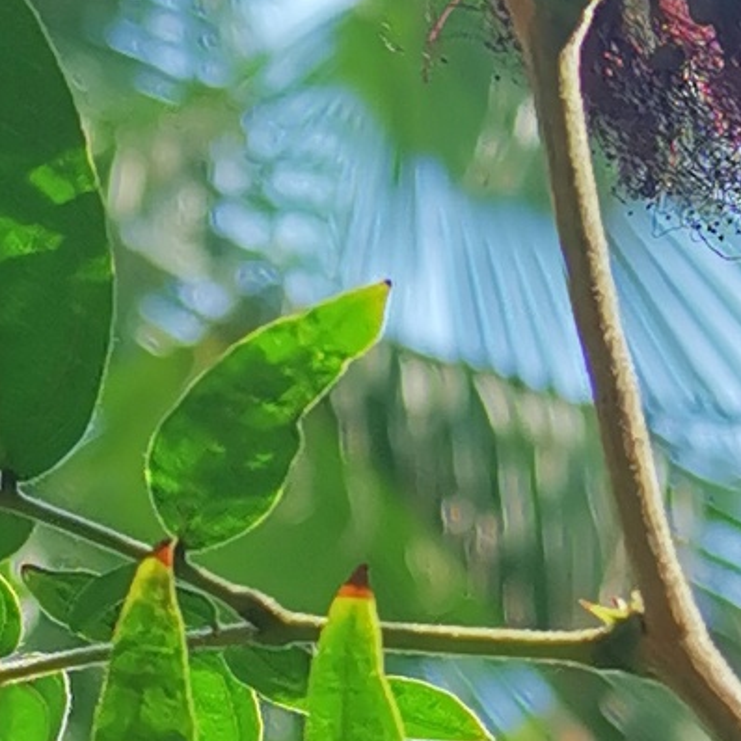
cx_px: 436
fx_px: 4456
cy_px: 121
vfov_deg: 9.5
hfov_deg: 9.5
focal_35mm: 184
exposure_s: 1/808
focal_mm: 5.58
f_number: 1.8
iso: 50
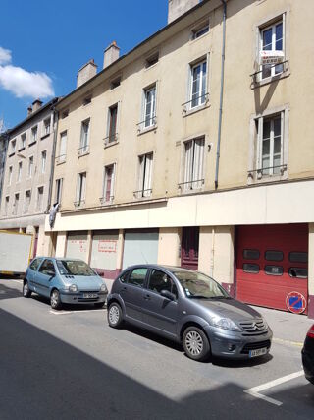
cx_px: 157
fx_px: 315
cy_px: 210
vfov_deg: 67.3
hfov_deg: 53.0
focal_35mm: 26
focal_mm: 4.2
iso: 40
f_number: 1.7
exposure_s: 1/1888
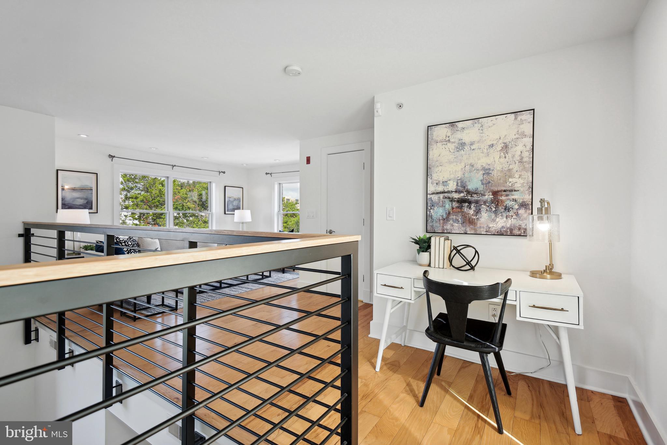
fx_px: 296
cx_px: 334
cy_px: 222
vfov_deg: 73.7
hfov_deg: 96.7
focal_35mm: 16
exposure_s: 1/25
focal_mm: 16
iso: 400
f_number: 8
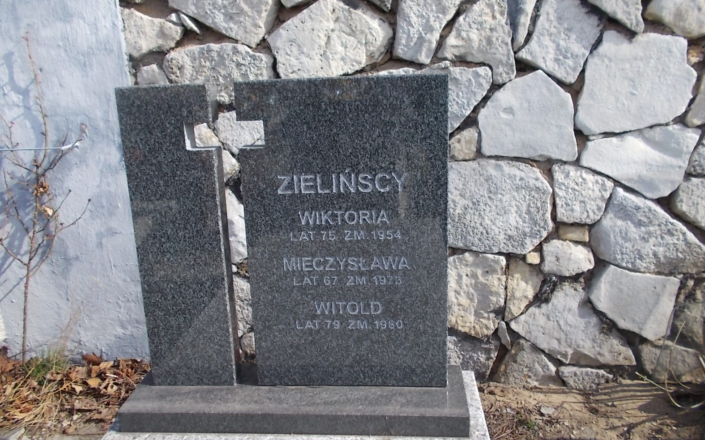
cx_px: 352
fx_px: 538
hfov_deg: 66.5
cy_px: 186
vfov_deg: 44.4
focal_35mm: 28
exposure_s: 1/500
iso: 80
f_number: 3.2
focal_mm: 4.6
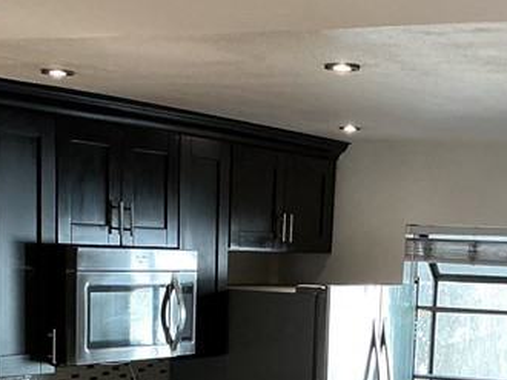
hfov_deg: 21.7
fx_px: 1317
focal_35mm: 90
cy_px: 514
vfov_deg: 15.5
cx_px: 327
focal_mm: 3
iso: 100
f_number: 1.8
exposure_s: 1/60
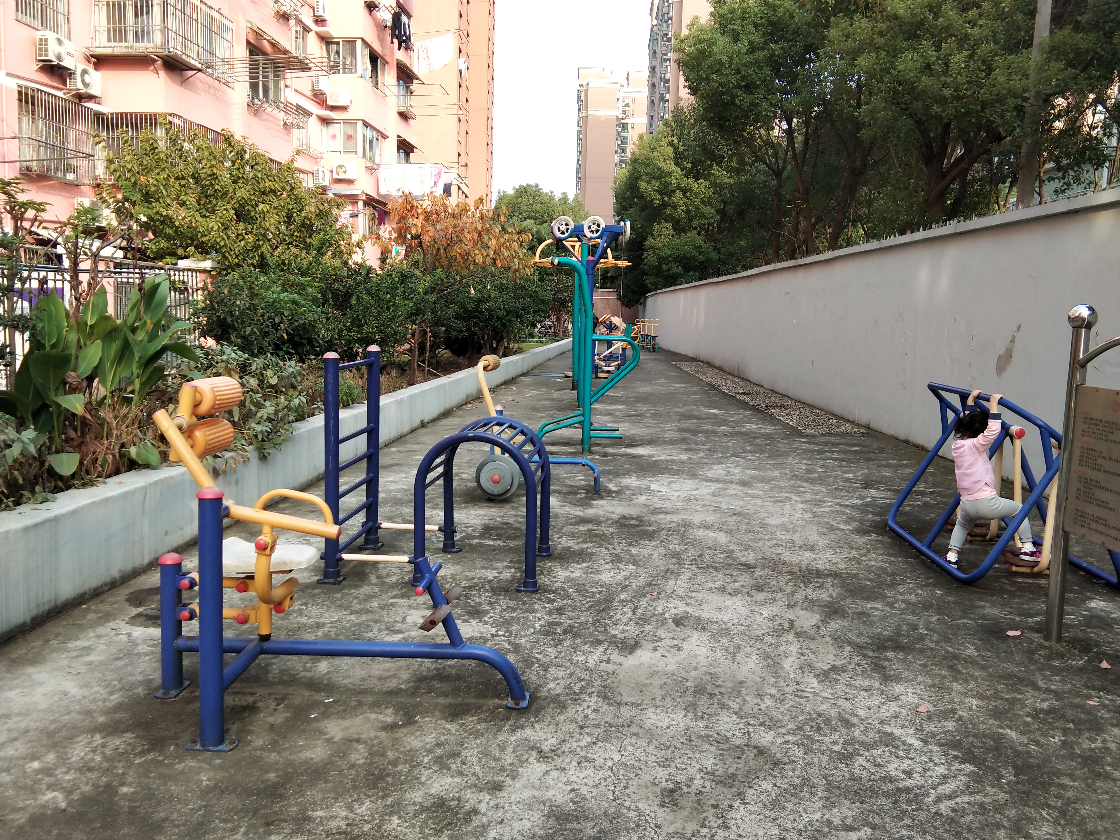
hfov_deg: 56.8
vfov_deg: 44.2
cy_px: 422
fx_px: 1035
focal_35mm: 32
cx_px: 578
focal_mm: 3.69
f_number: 2.2
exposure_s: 1/197
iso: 50
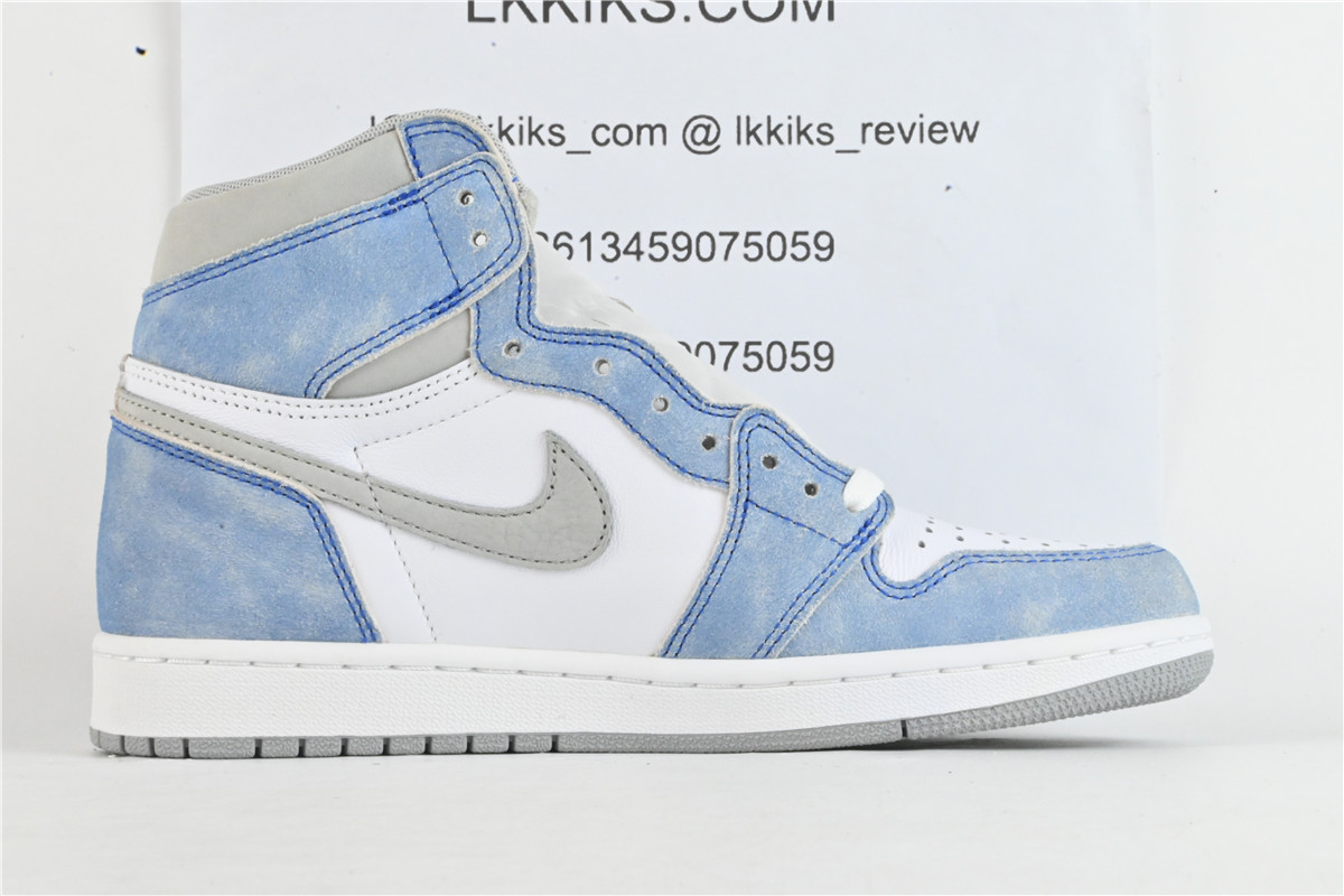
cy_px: 448
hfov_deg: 34.2
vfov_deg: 23.2
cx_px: 672
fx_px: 2184
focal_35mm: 58
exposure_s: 1/10
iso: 1600
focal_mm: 39
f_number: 36
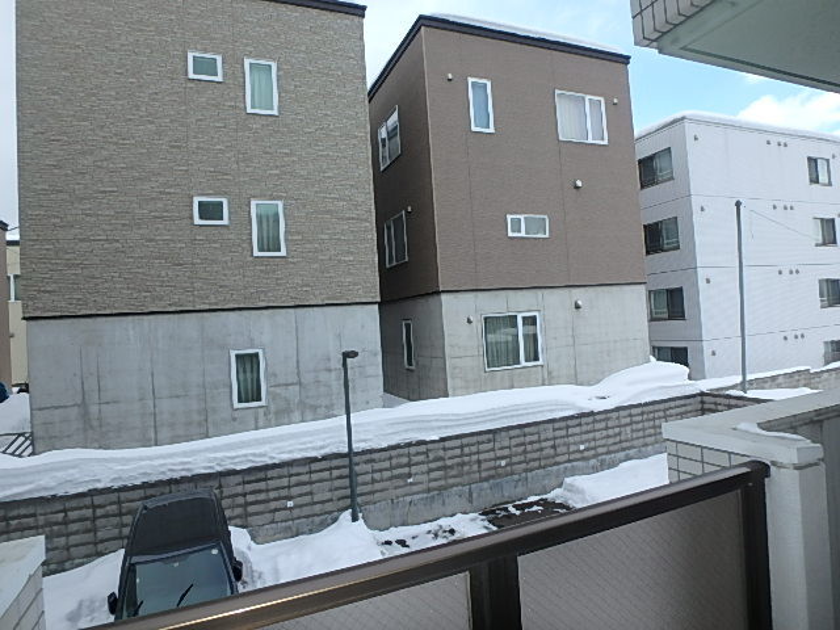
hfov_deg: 79.0
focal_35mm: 21
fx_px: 510
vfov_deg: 63.4
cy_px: 315
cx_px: 420
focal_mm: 3.7
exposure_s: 1/500
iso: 125
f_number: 3.5
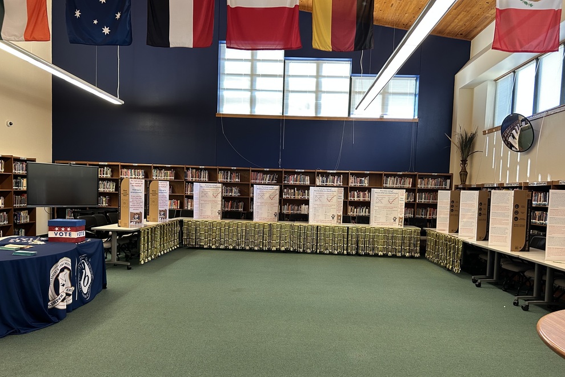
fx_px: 439
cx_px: 283
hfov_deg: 65.5
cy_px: 219
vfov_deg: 46.2
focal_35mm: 28
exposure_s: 1/60
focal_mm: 5.7
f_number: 1.5
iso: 200
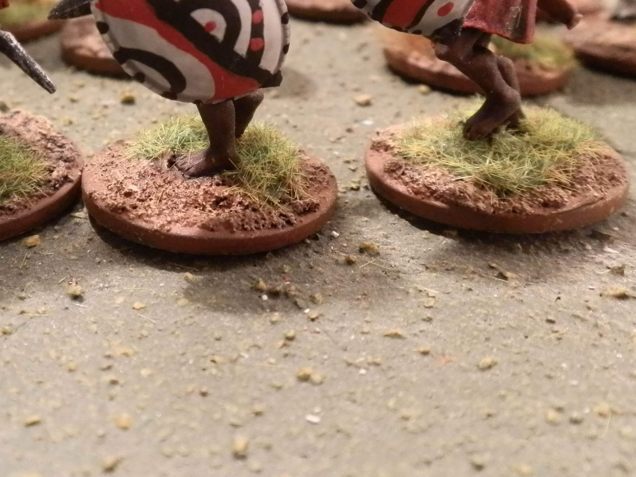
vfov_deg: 30.7
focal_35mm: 46
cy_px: 88
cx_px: 182
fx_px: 845
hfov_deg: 40.4
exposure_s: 1/40
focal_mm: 5
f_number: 3.1
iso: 400
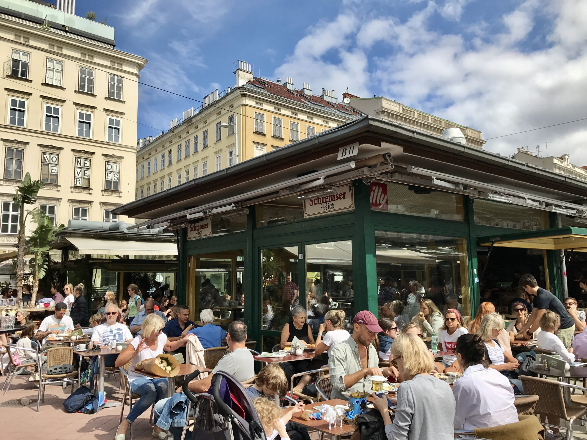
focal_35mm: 28
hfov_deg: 63.4
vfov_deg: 49.7
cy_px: 220
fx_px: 475
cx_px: 294
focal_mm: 3.99
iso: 20
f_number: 1.8
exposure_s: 1/2660
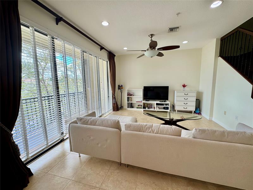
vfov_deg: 85.7
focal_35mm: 14
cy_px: 95
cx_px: 126
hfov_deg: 102.1
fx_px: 102
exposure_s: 1/120
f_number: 2.2
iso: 50
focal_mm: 2.22
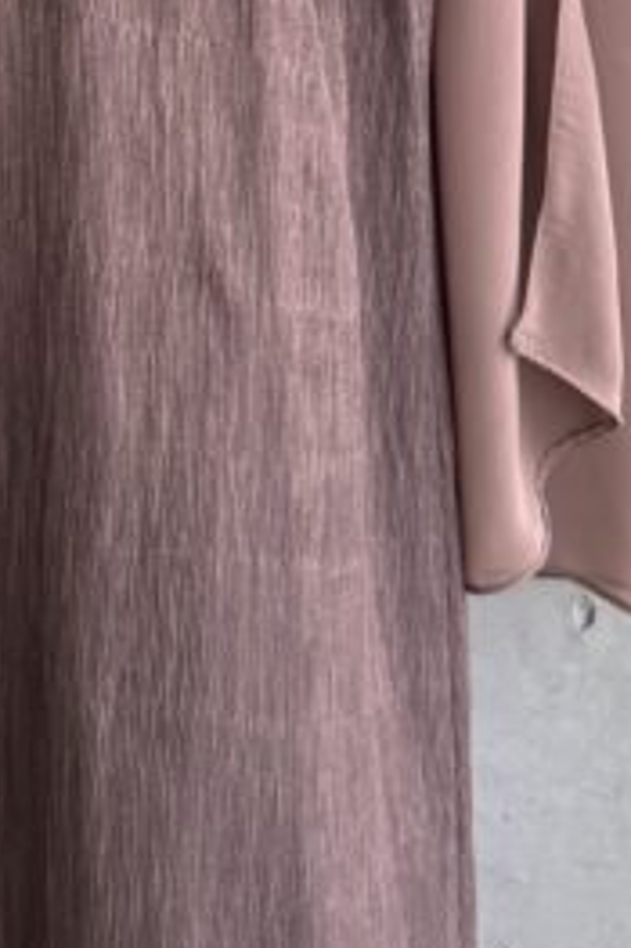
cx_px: 7
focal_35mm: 57
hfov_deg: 22.8
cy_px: -112
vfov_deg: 31.0
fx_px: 1500
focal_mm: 6.76
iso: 100
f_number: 1.78
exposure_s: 1/121
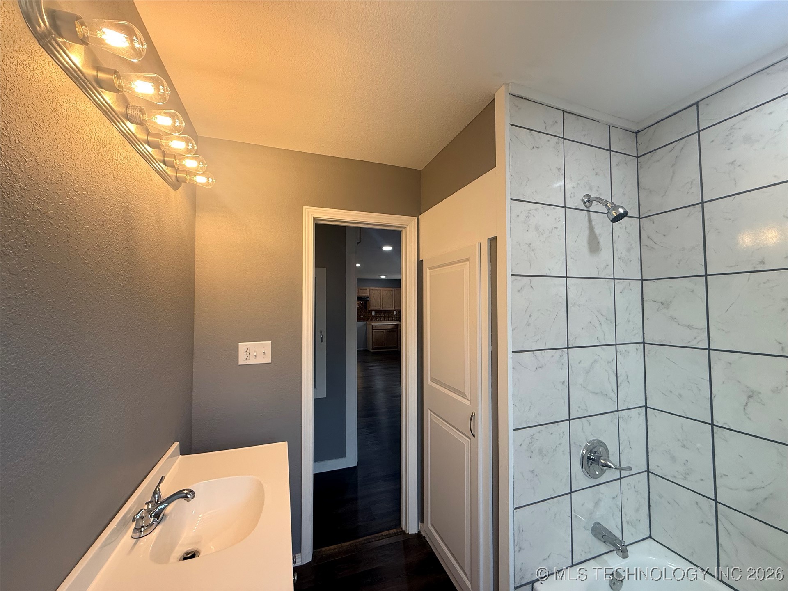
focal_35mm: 14
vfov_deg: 85.7
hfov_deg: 102.1
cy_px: 296
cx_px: 394
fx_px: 319
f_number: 2.2
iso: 125
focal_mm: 2.22
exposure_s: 1/120
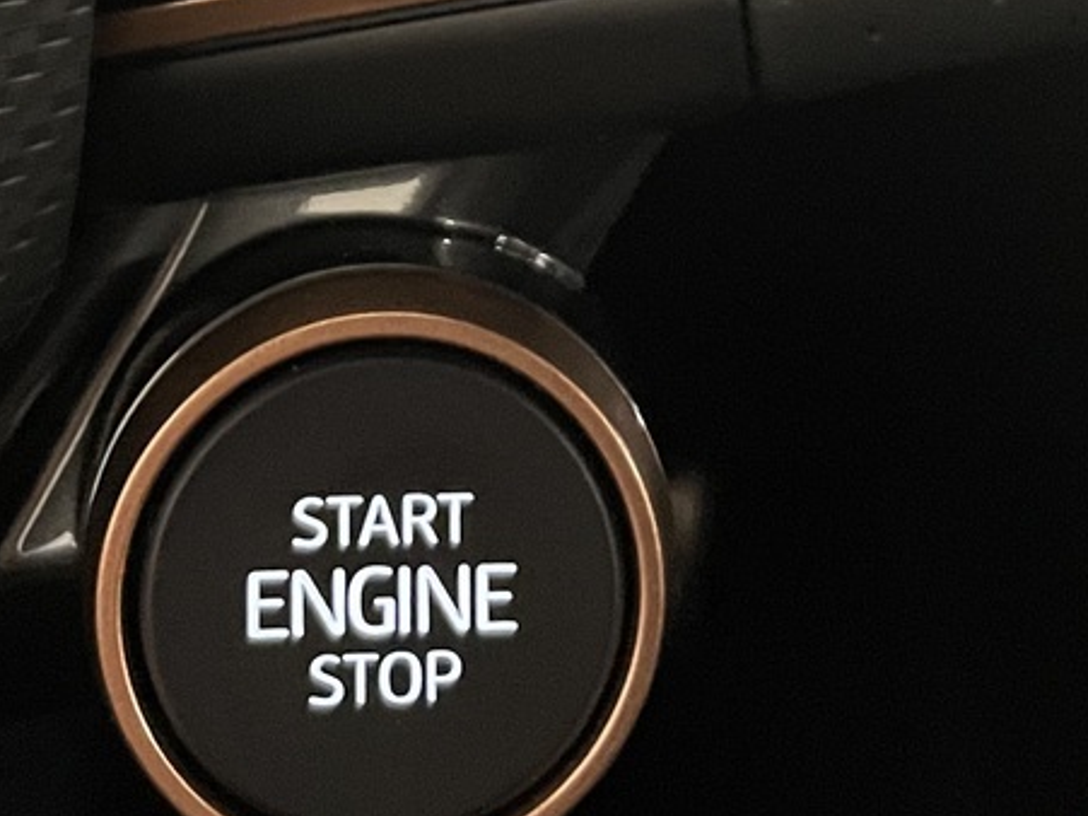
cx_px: 596
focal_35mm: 83
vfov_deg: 16.6
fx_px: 2608
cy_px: -295
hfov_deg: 23.6
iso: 800
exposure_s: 1/25
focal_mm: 4.2
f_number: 1.6
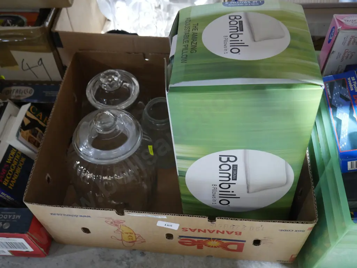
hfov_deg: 51.3
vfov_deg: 39.7
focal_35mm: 36
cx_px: 178
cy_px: 134
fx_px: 371
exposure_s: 1/60
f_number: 4
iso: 3200
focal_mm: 18
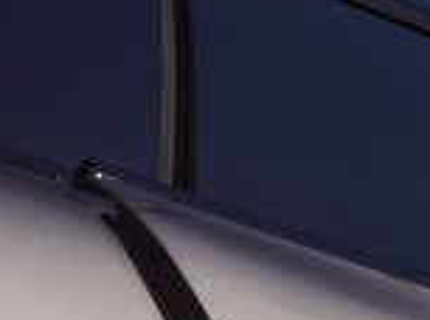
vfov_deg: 10.4
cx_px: 281
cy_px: 399
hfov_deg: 14.2
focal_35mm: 139
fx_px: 1723
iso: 160
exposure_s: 1/1000
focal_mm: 67.6
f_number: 13
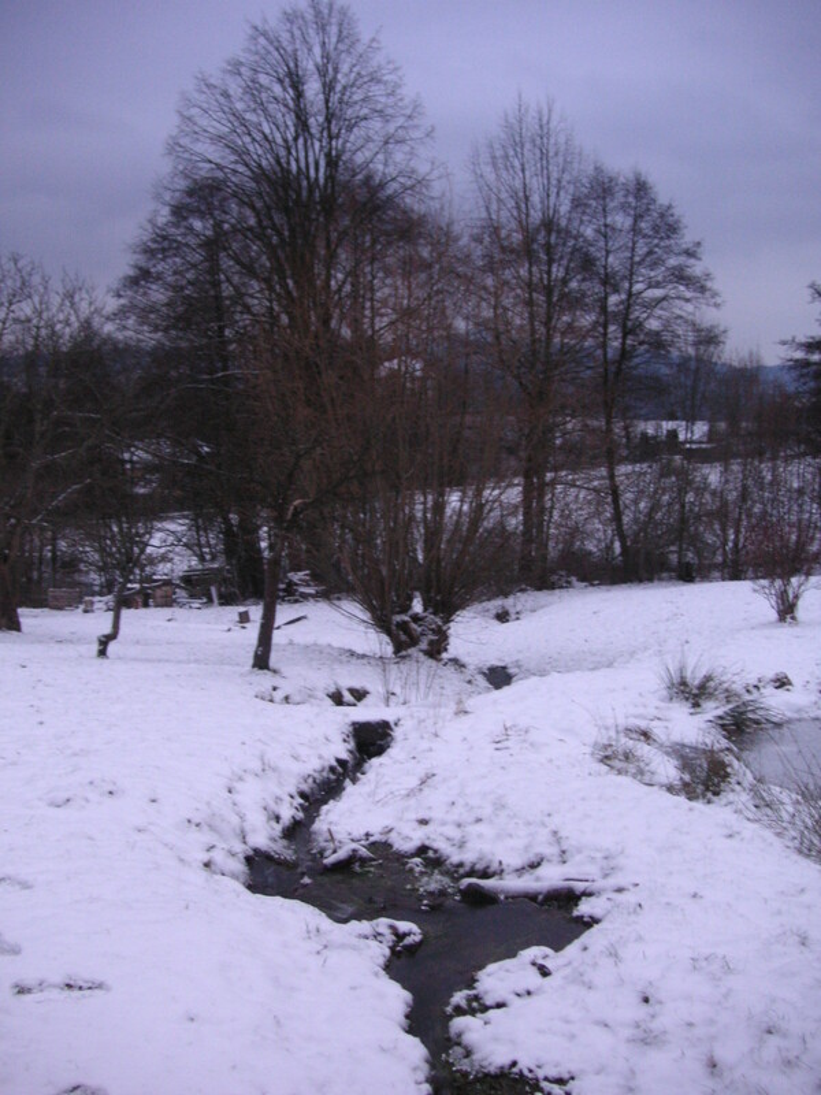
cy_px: 548
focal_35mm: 37
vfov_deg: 50.1
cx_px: 410
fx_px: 1170
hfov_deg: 38.7
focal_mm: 6.1
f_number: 2.8
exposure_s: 1/2
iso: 100
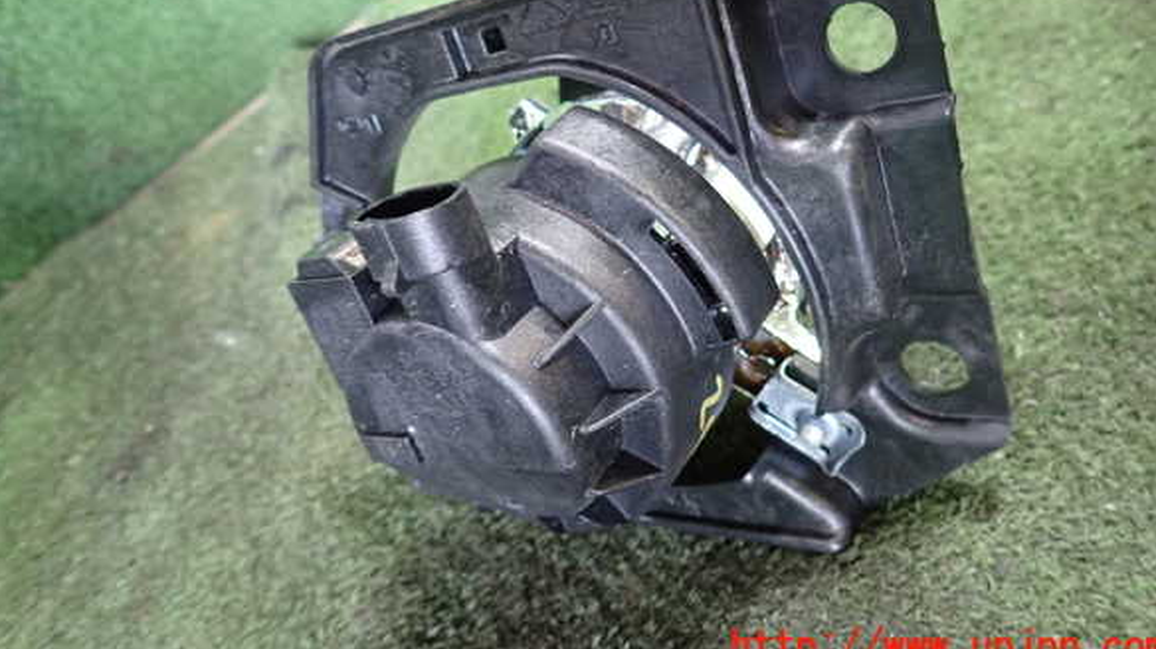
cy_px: 228
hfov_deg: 67.9
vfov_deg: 41.0
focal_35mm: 28
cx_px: 584
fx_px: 858
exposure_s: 1/30
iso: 500
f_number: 2
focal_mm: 4.5
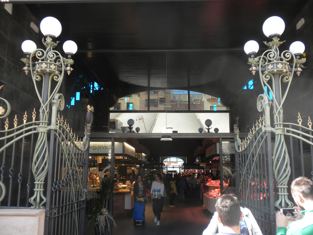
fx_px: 335
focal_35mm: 37
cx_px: 156
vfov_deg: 38.7
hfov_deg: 50.1
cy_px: 118
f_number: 3.5
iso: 65
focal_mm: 6.6
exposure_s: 1/69
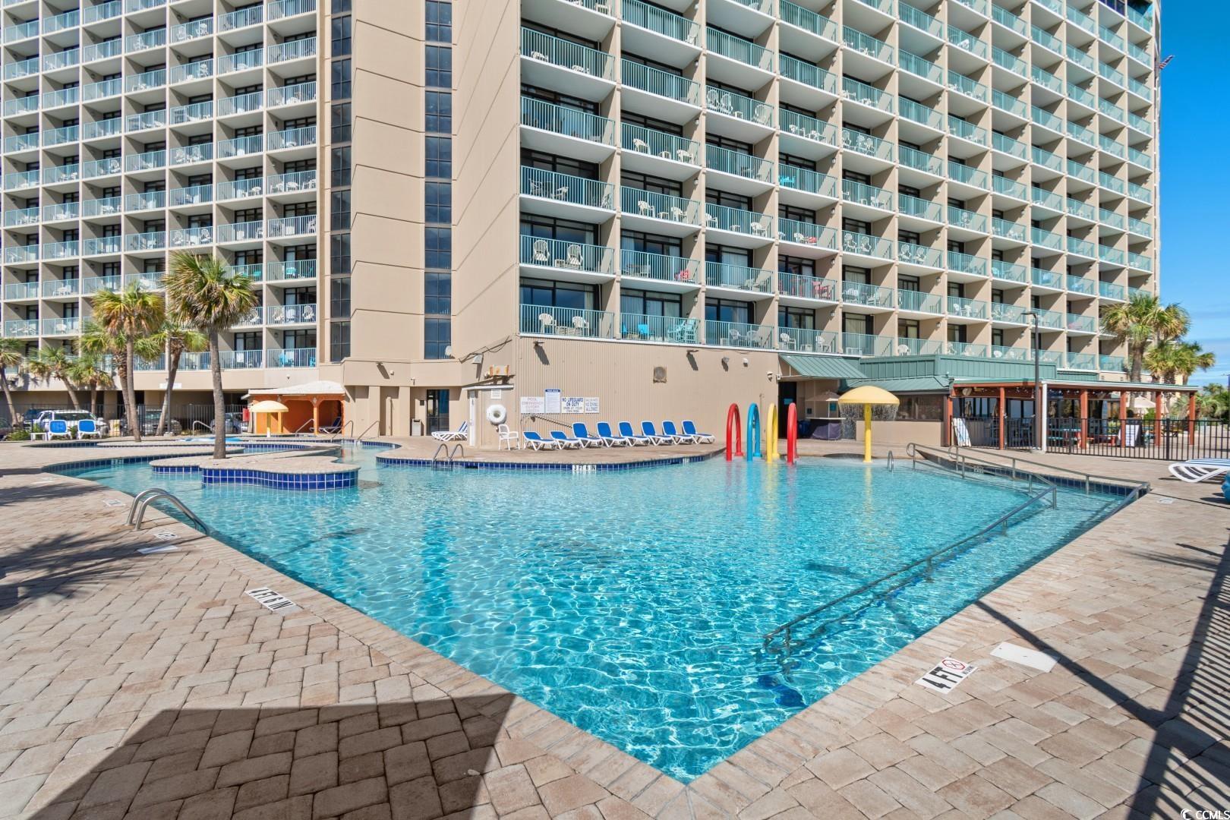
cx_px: 615
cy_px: 410
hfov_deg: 100.4
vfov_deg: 77.3
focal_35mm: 15
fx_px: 512
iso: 100
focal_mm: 10
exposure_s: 1/200
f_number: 7.1
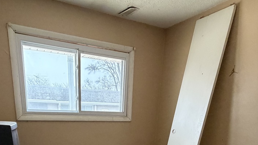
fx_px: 212
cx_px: 112
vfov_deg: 31.4
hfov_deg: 62.4
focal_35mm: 31
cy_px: 176
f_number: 2.2
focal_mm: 2.22
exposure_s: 1/60
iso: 500
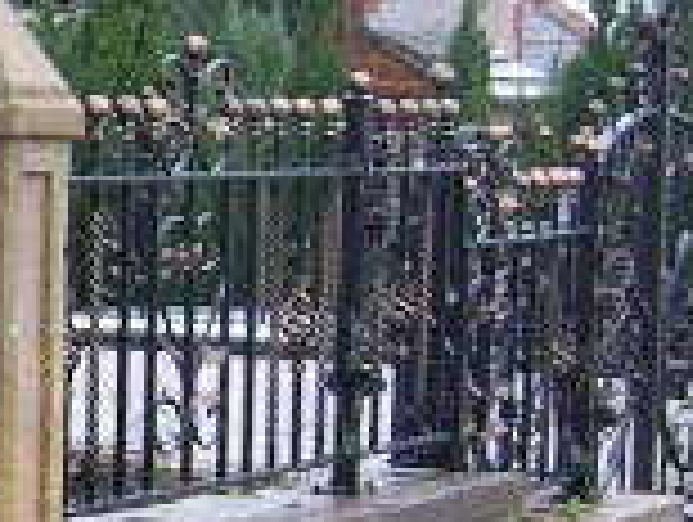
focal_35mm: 197
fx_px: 3950
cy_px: 410
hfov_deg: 9.0
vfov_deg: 7.6
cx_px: -1004
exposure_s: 1/30
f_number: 2.8
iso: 129
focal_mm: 8
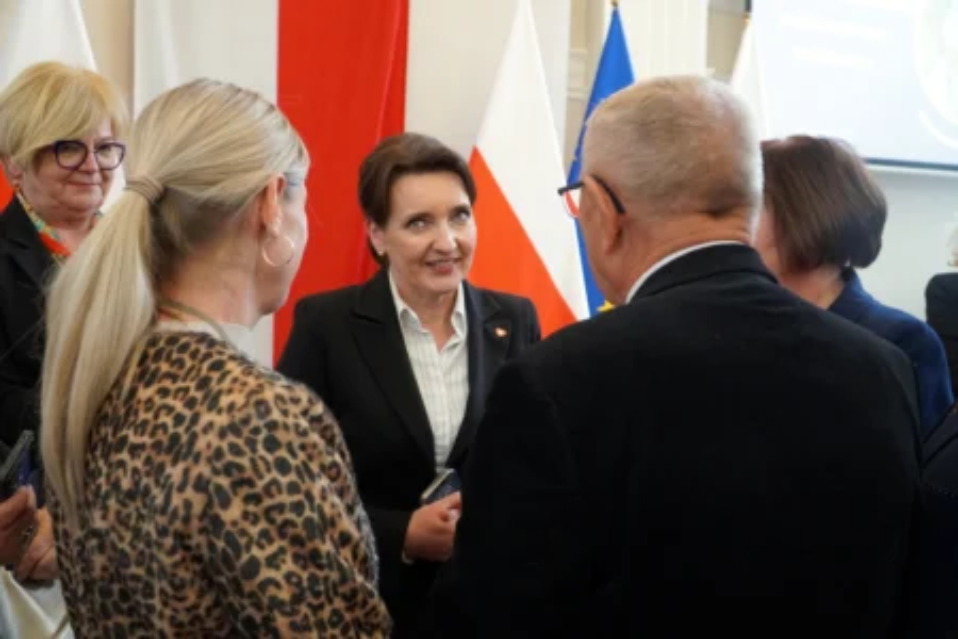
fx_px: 918
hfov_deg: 55.1
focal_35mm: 34
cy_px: 320
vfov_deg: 38.4
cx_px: 479
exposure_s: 1/160
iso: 2500
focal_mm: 23
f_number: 4
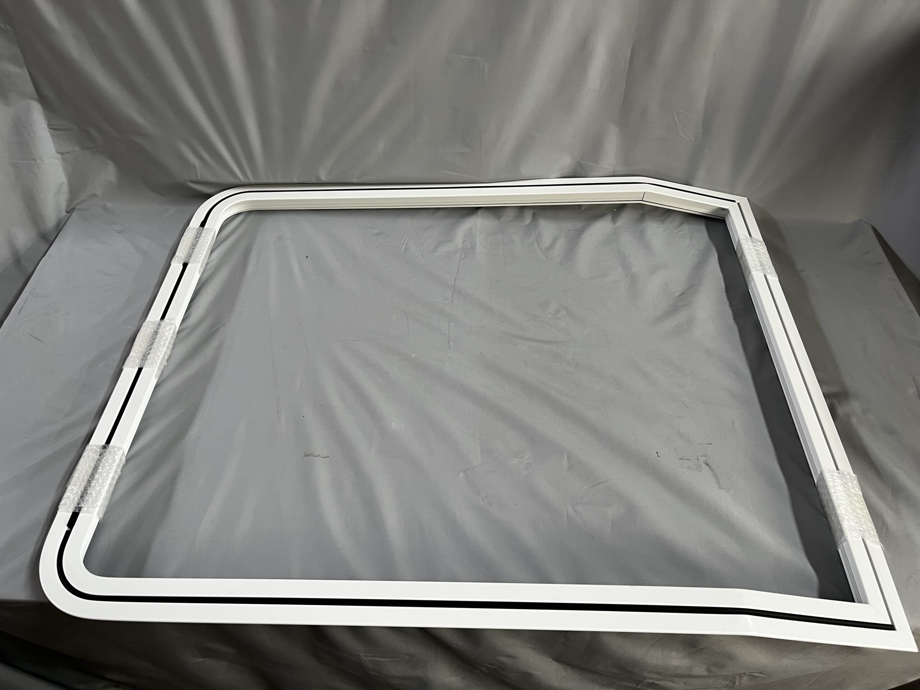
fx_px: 691
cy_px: 345
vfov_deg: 53.1
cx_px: 460
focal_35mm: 26
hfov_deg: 67.3
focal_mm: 5.1
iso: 80
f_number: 1.6
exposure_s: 1/50
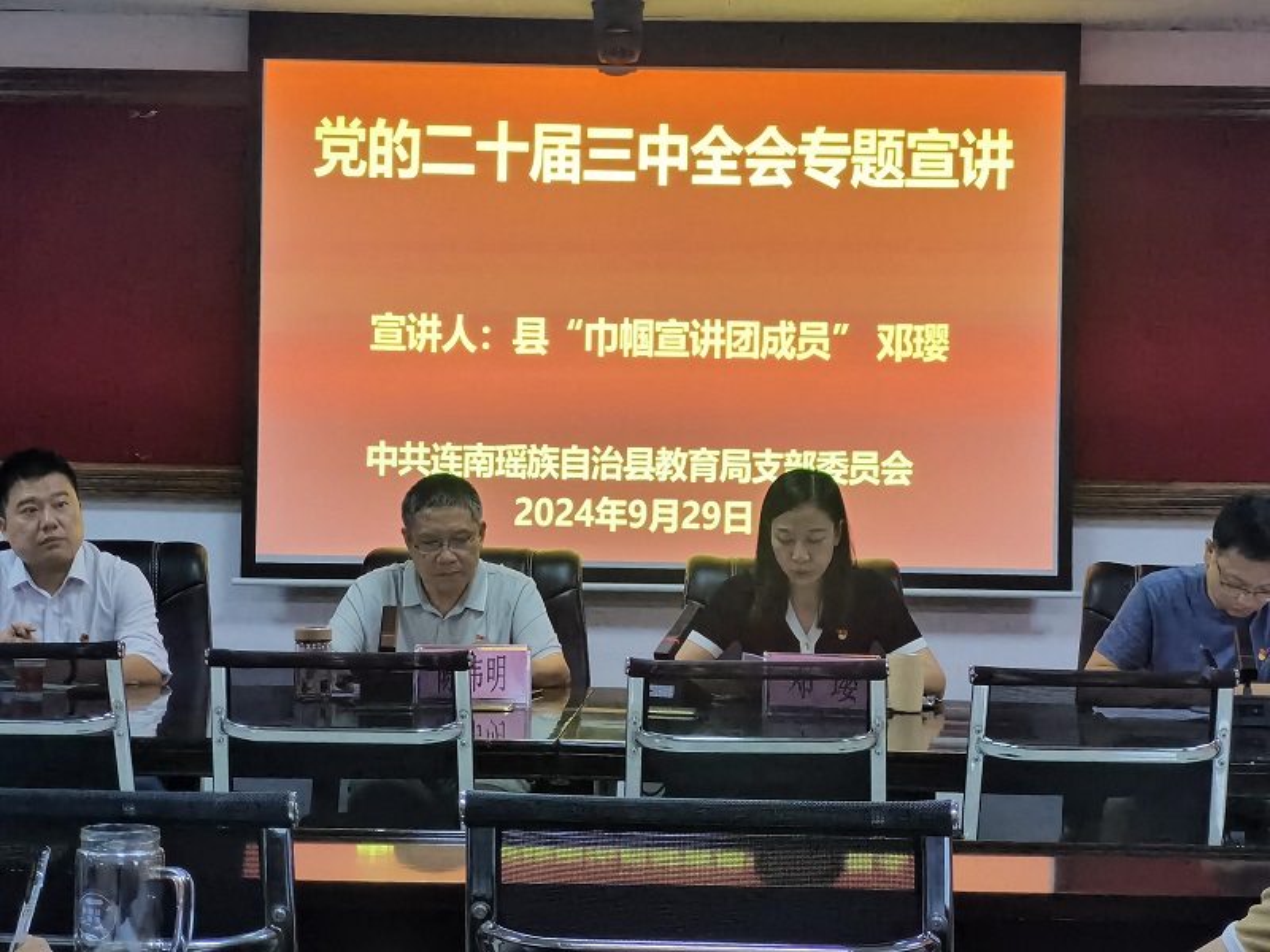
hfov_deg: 24.7
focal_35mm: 79
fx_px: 2898
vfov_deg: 18.7
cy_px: 476
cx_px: 635
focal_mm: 6.4
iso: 320
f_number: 2.4
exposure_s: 1/100
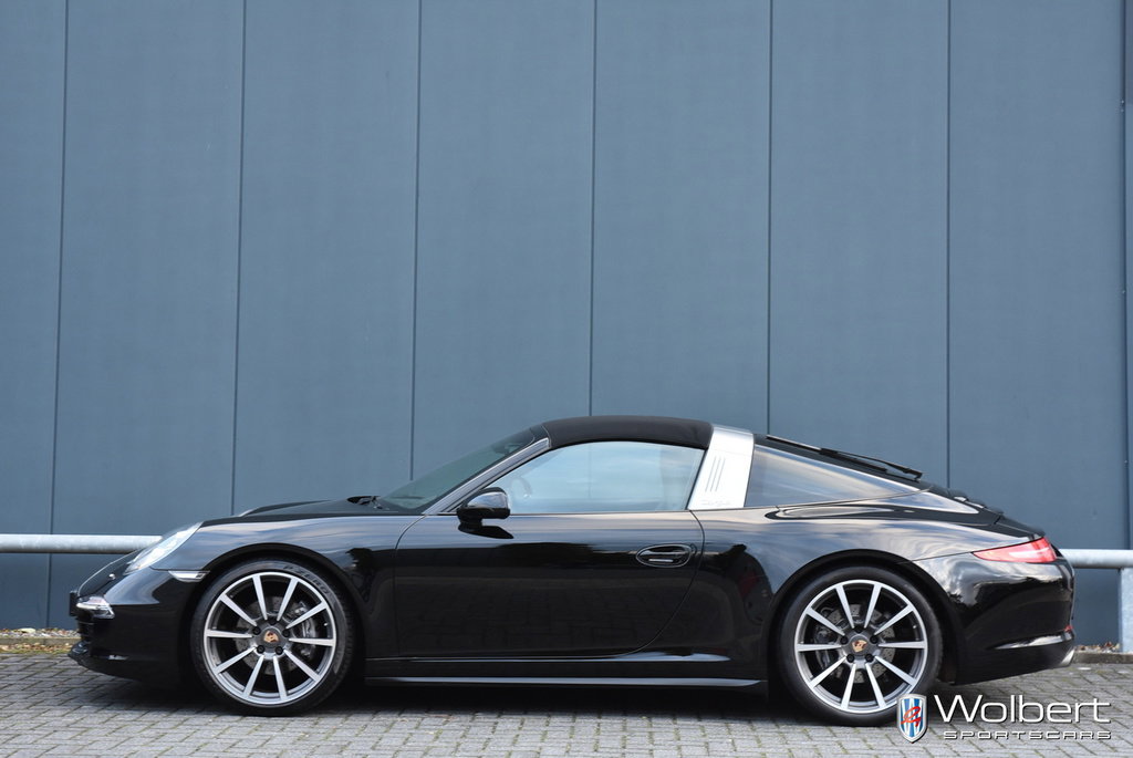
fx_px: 1890
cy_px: 379
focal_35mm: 60
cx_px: 566
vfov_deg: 22.7
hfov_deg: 33.4
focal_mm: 40
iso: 800
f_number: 5
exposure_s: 1/100
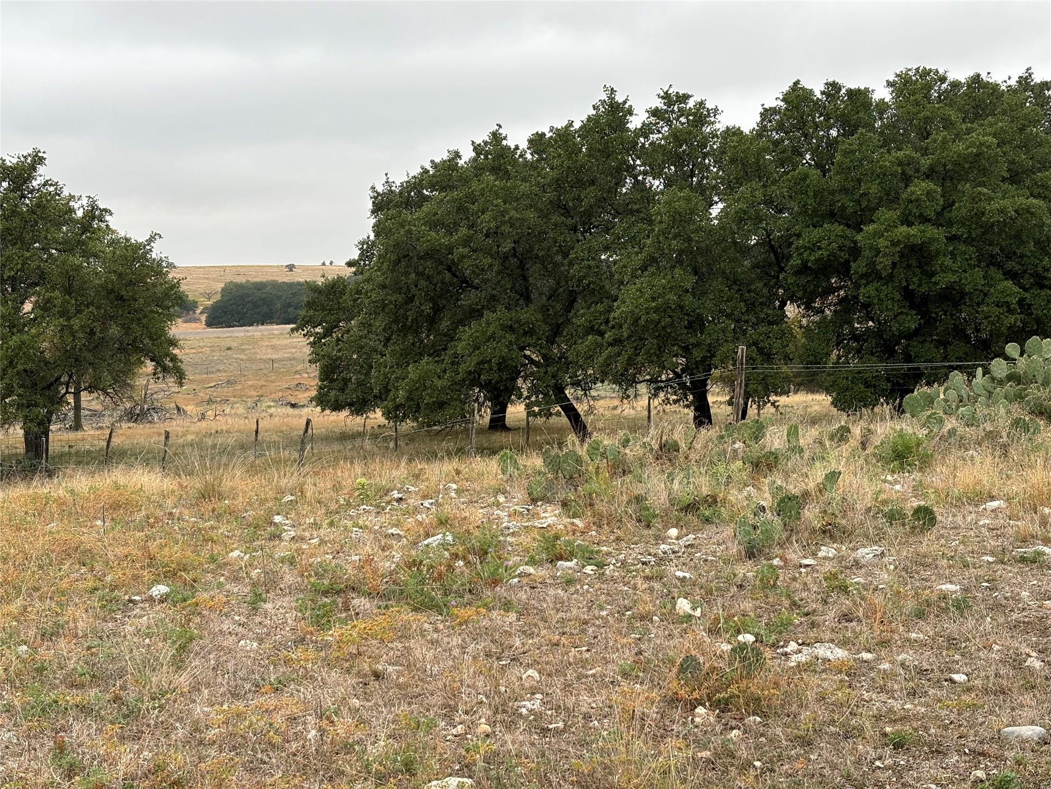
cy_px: 394
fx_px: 1579
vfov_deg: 28.0
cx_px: 526
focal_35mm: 52
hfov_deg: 36.8
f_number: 1.6
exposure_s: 1/150
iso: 32
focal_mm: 5.96
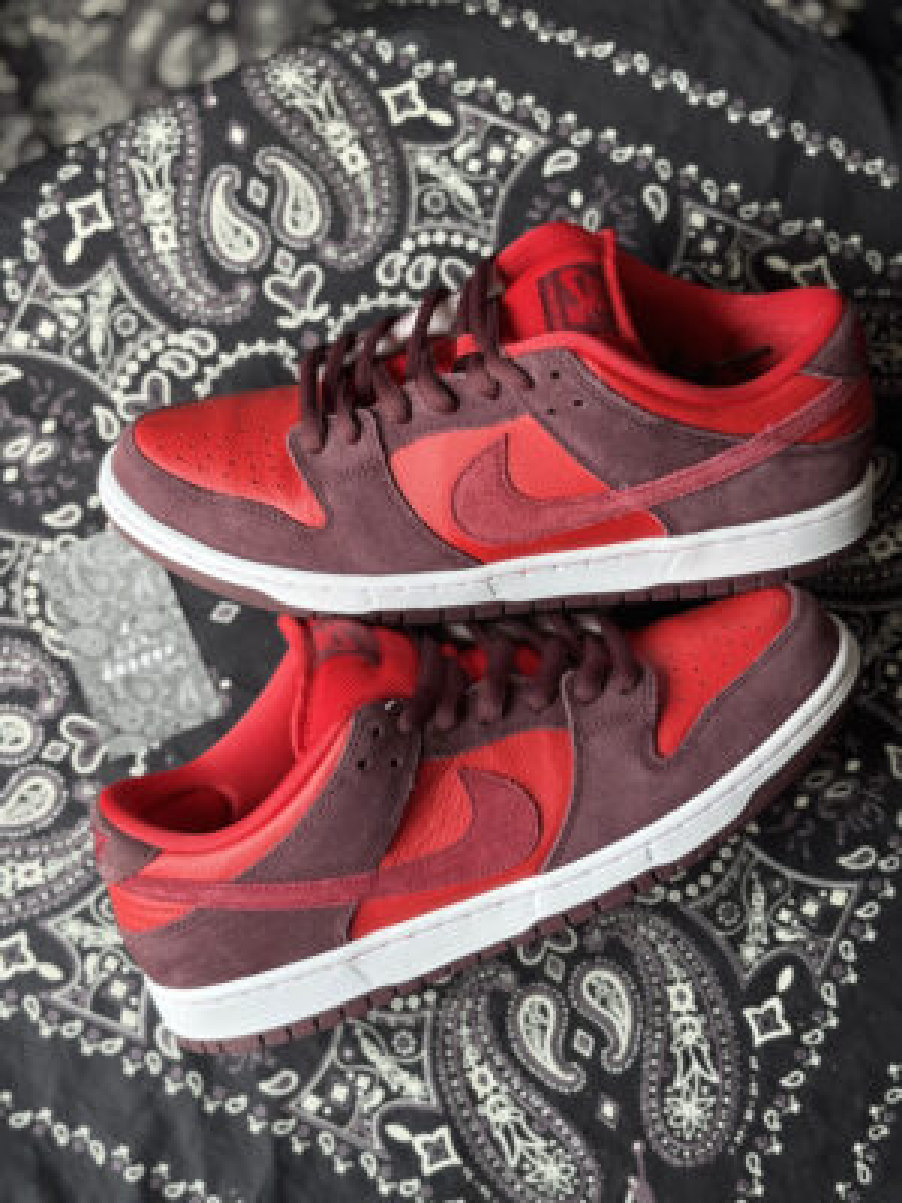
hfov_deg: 28.0
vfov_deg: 36.8
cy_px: 602
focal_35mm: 52
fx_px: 1807
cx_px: 451
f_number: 1.6
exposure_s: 1/187
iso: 32
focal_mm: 5.96
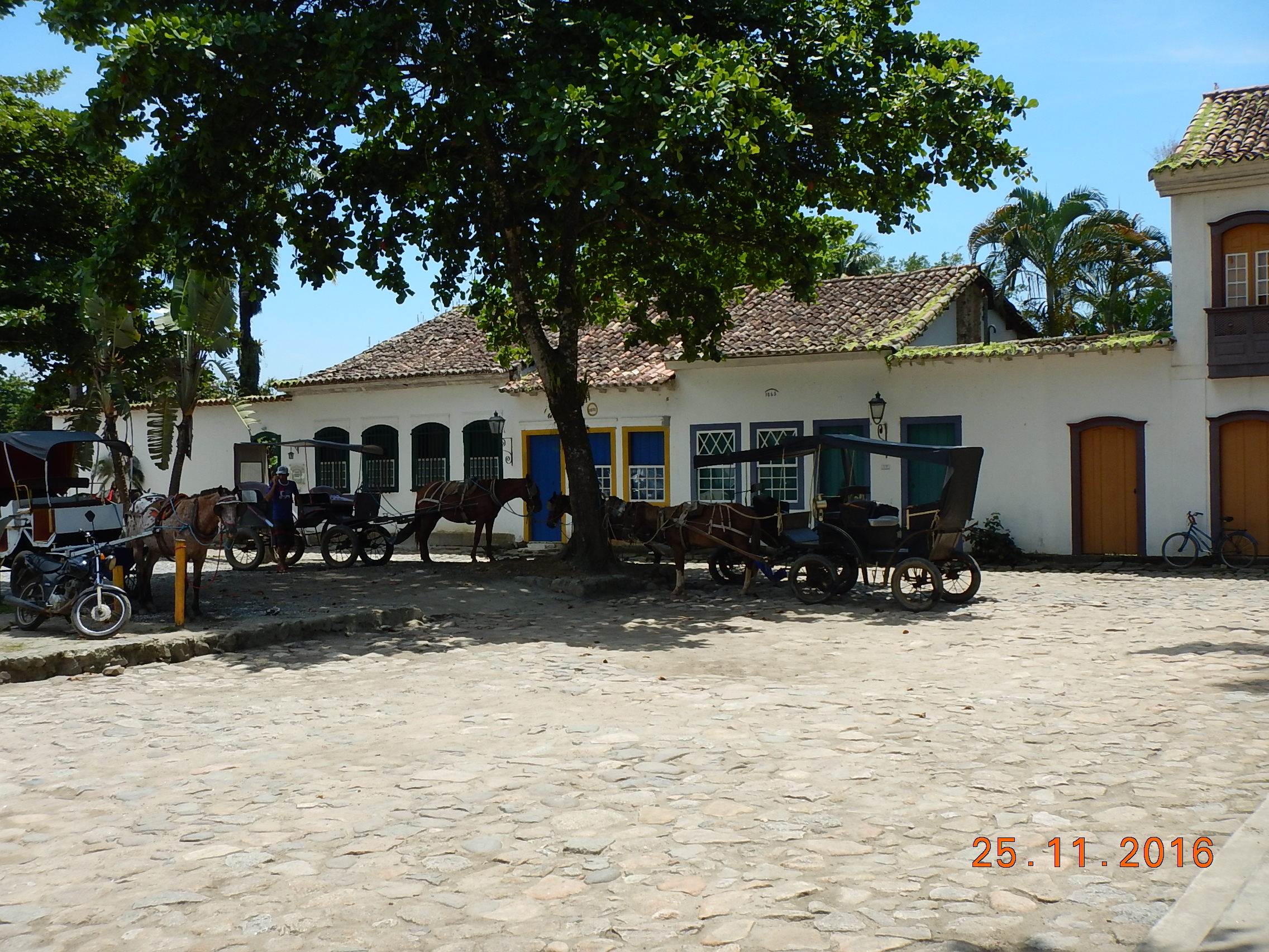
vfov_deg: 38.7
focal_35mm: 37
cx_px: 634
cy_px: 476
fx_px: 1356
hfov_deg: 50.1
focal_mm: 6.6
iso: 125
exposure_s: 1/800
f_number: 4.2
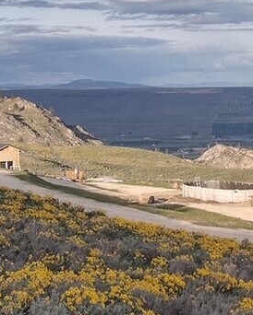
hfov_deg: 13.8
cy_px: 219
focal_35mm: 111
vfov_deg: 17.2
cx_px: 217
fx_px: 1038
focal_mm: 4.71
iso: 100
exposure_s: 1/1176
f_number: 1.7
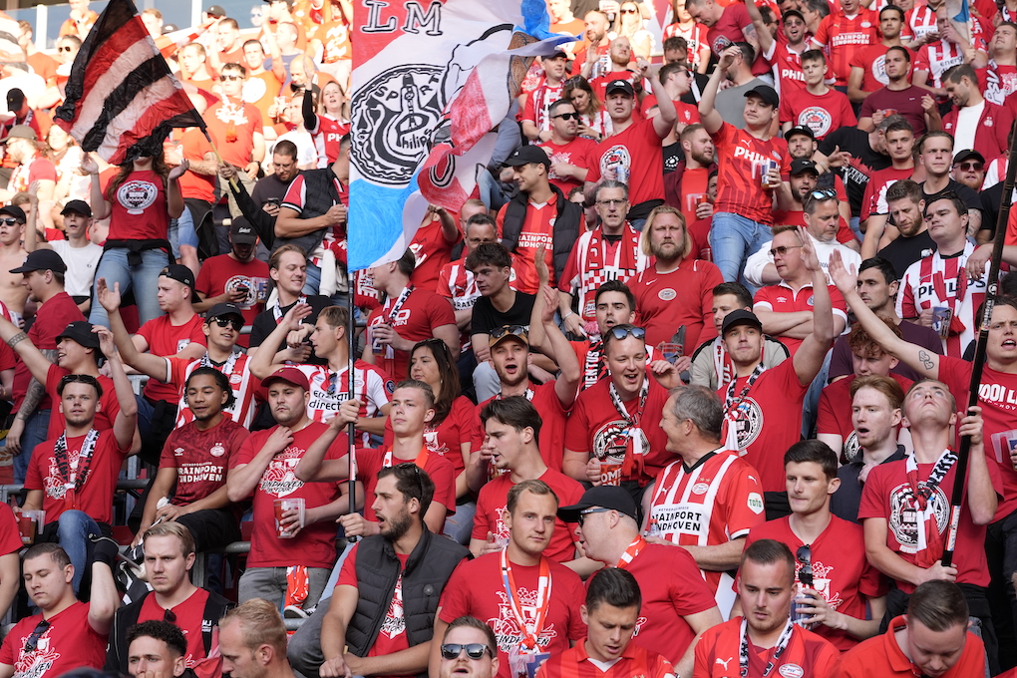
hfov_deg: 27.7
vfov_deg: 18.7
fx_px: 2062
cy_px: 339
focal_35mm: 73
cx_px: 508
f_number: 5
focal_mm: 73
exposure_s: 1/640
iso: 800
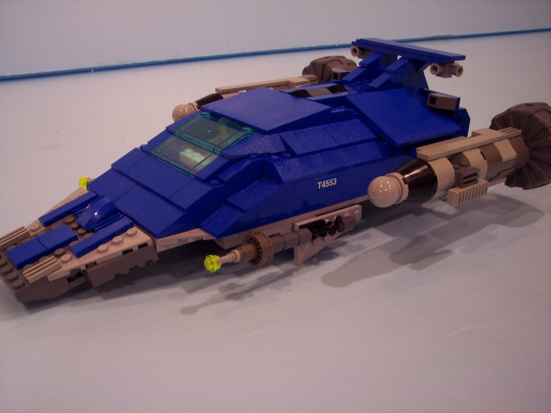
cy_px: 206
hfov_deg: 47.9
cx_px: 276
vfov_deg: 36.8
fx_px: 621
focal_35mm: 39
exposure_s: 1.5
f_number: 8
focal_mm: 8
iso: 100
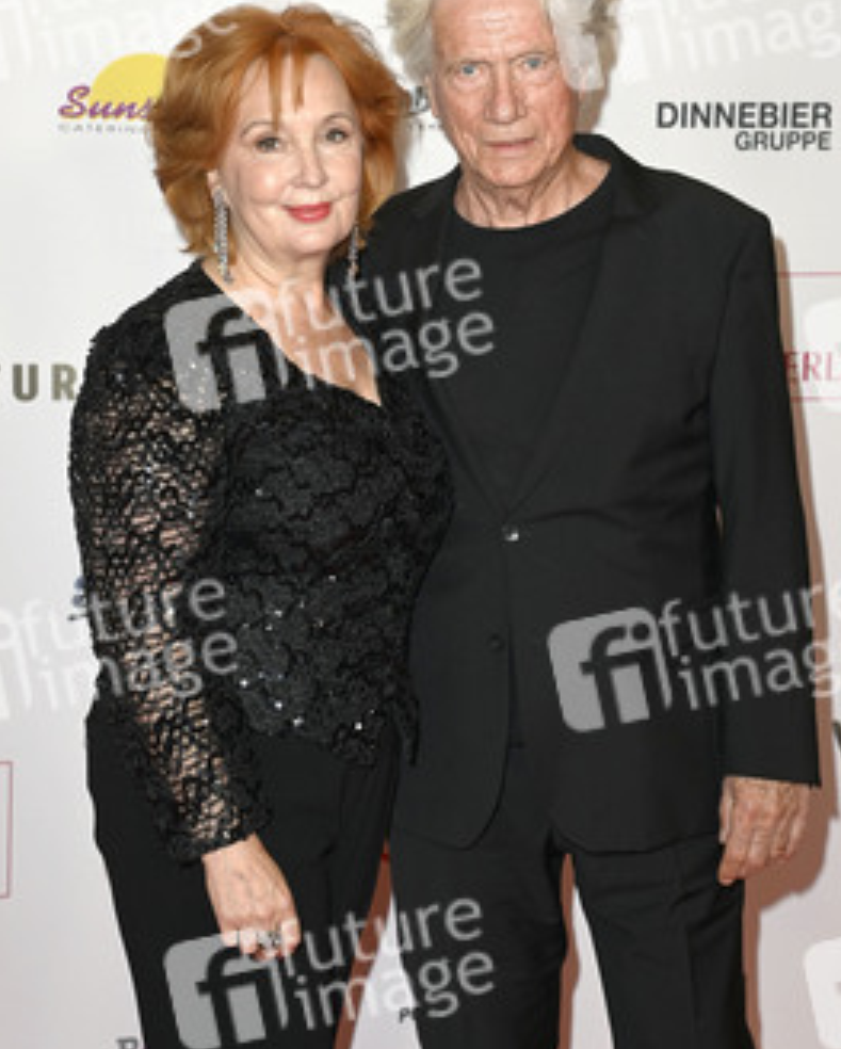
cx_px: 422
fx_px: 2486
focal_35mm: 80
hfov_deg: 19.2
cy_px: 496
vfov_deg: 23.8
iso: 640
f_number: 5.6
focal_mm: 70
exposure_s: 1/250
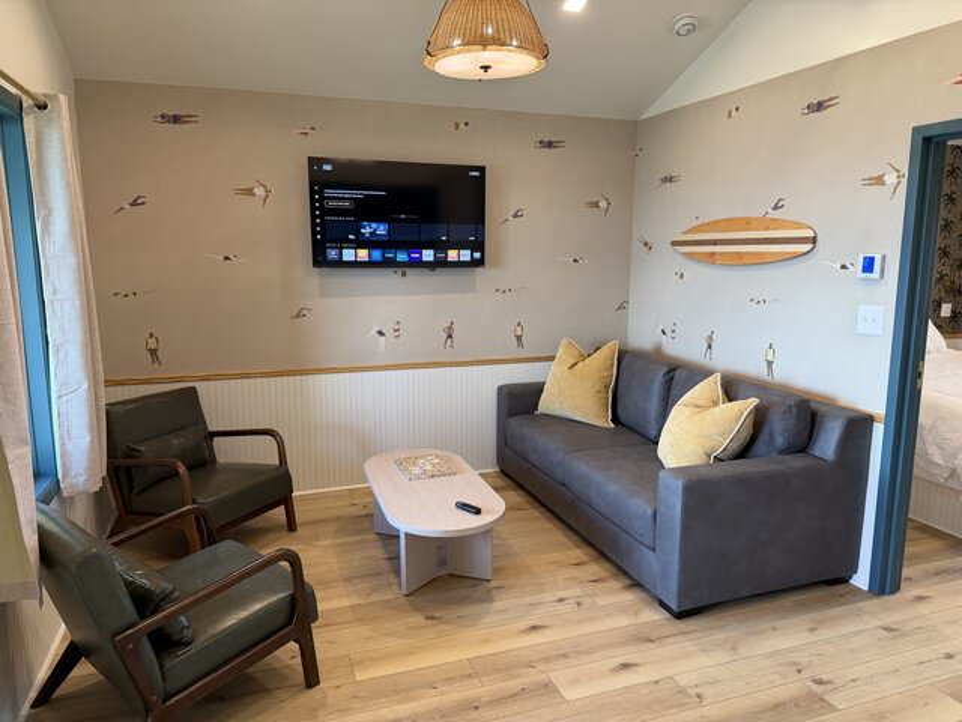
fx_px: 667
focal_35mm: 24
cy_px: 361
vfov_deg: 56.8
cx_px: 481
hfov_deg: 71.6
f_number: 1.78
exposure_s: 1/120
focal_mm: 6.76
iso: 200
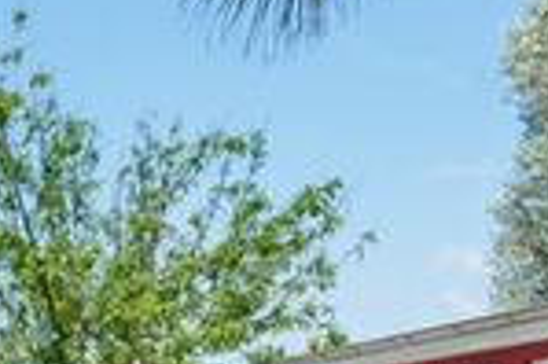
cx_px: -283
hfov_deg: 22.1
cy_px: 399
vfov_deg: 17.5
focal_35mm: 75
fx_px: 1140
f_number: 4.5
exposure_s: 1/320
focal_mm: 14
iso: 64
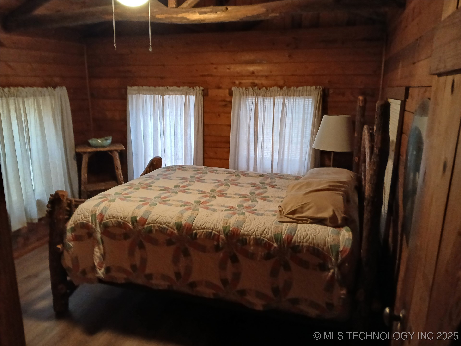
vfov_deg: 53.1
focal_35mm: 26
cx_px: 230
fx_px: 346
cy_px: 173
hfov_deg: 67.3
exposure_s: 1/20
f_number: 1.8
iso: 400
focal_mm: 3.98
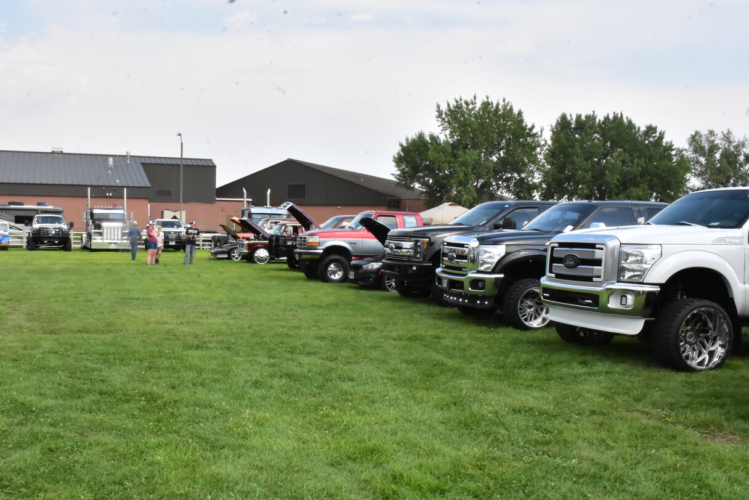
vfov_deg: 35.9
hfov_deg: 51.7
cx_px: 324
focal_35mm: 37
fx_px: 770
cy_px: 282
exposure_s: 1/250
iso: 2500
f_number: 22
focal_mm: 20
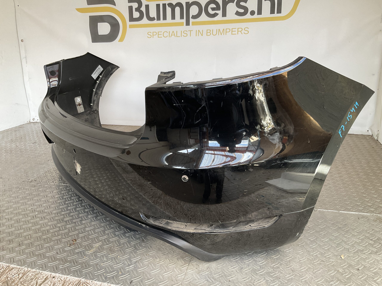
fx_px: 320
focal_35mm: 29
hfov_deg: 61.7
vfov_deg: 48.2
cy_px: 143
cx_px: 191
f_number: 1.8
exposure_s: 1/120
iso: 50
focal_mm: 3
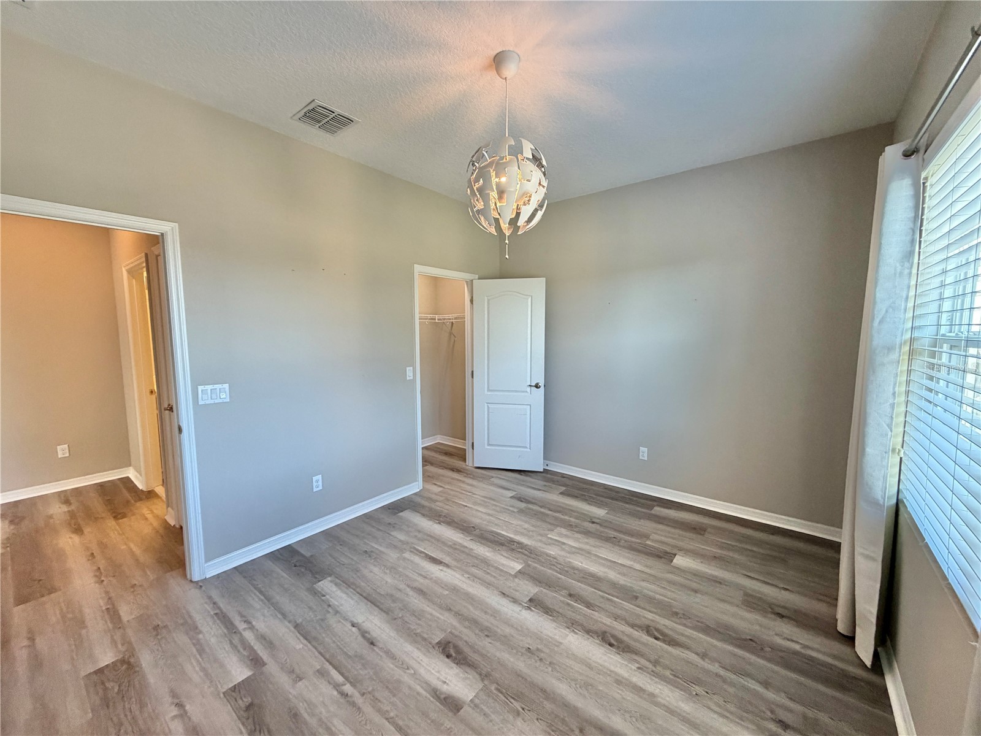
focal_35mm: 14
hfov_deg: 102.1
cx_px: 490
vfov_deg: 85.7
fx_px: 397
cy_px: 368
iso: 320
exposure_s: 1/120
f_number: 2.2
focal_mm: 2.22
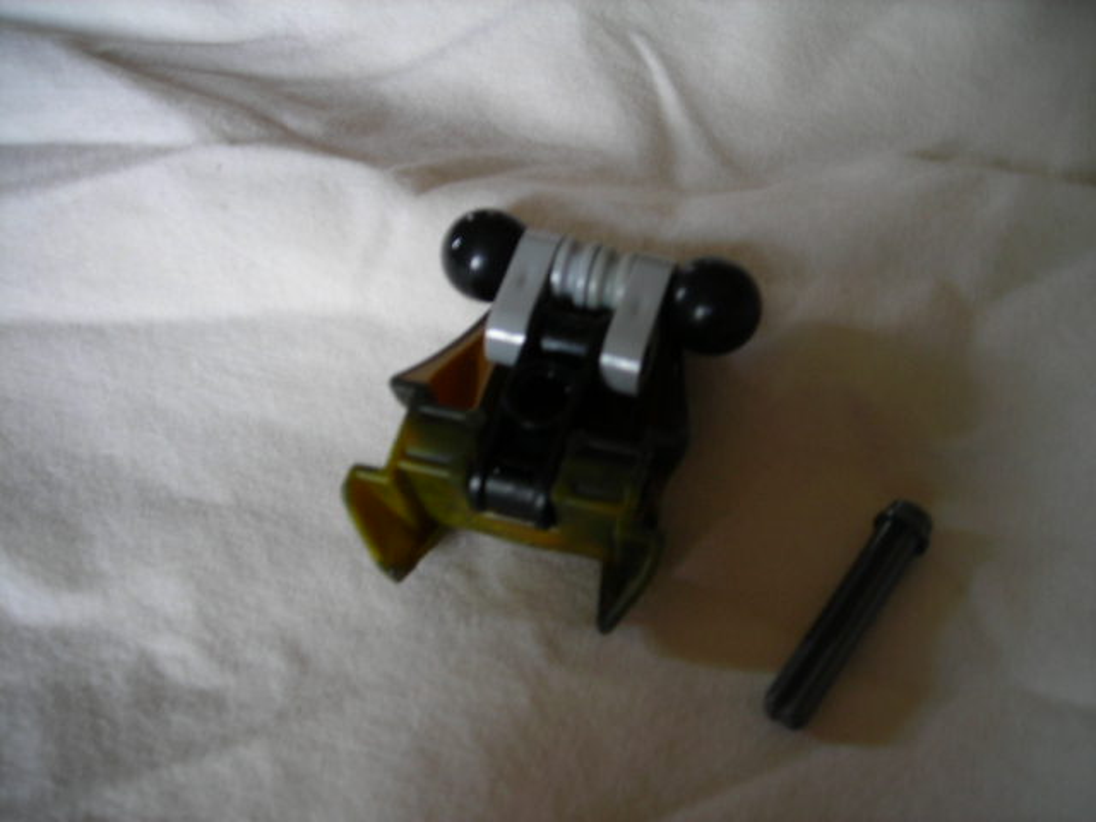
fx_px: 1203
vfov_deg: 37.7
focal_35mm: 38
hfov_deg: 49.0
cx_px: 548
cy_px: 411
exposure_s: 1/15
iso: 50
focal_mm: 6.3
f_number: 3.2
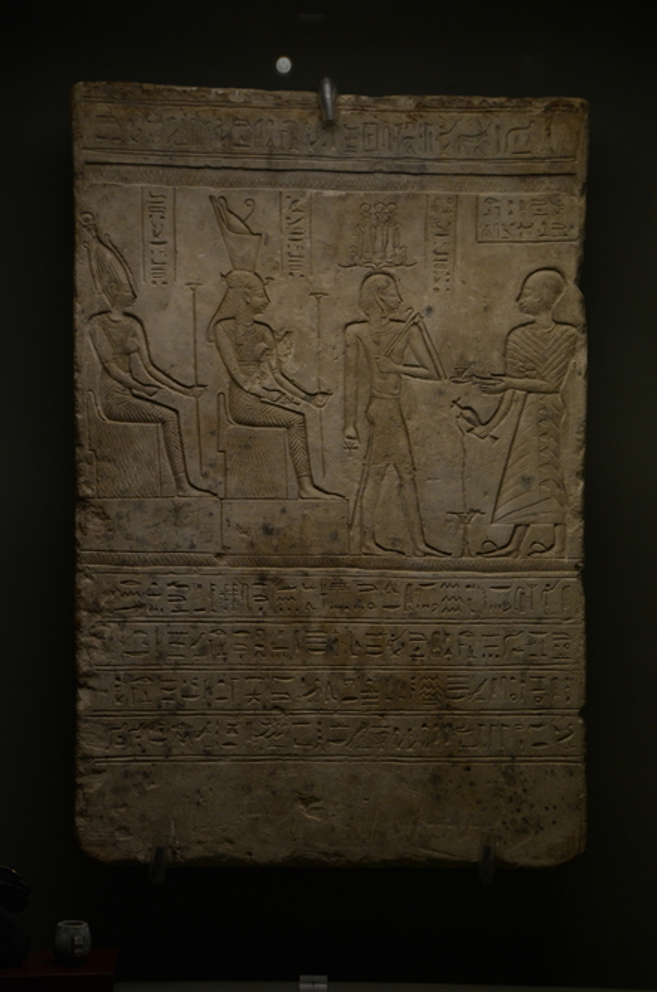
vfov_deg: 19.5
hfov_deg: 13.0
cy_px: 496
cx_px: 328
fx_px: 2886
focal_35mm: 105
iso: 1000
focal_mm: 70
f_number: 5.3
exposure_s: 1/160
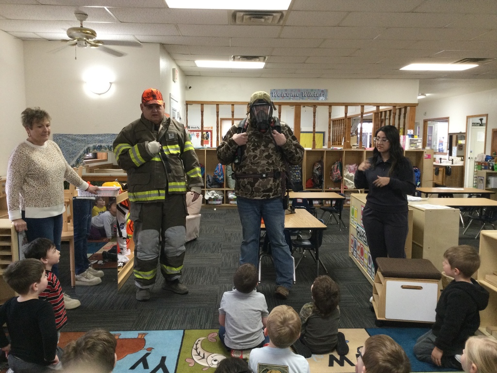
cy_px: 186
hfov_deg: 58.4
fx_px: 445
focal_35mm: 31
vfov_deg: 45.4
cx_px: 248
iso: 100
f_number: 2.4
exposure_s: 1/30
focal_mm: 3.3
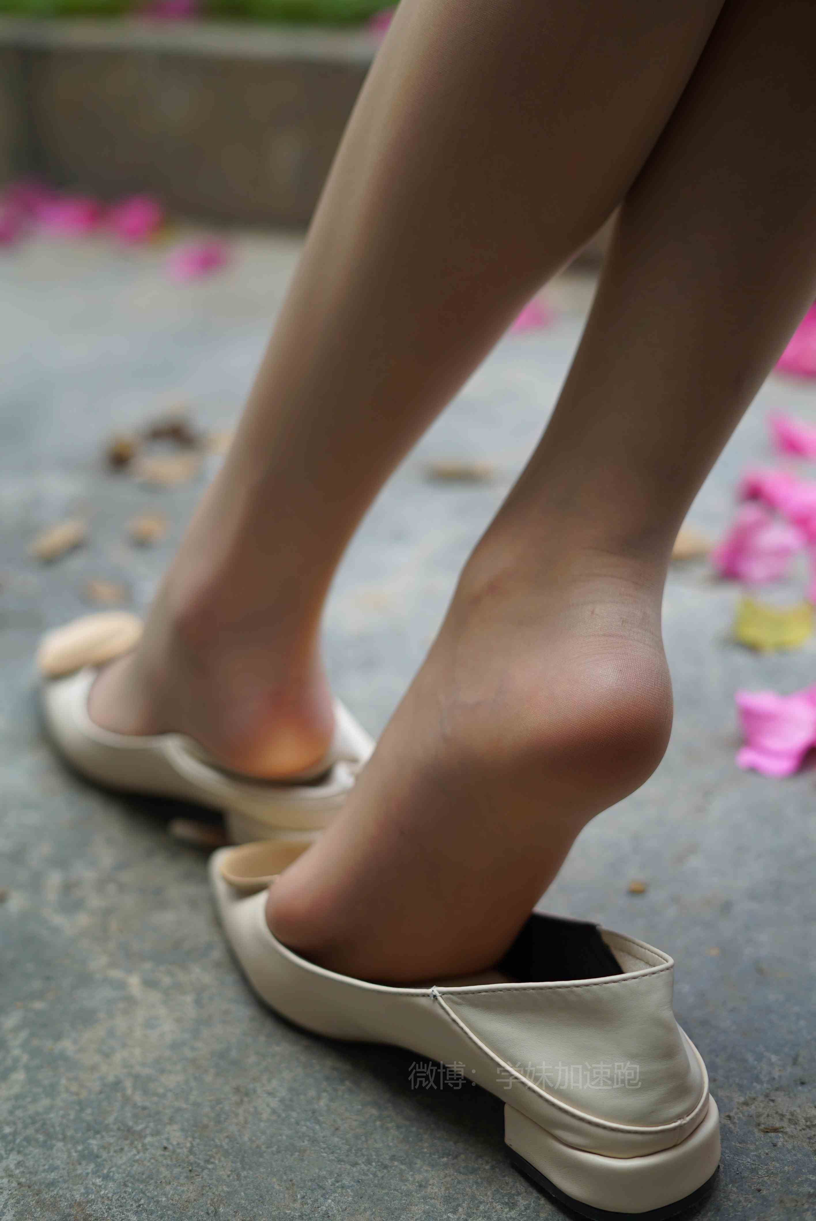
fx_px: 1698
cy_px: 610
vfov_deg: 39.6
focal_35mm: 50
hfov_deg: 27.0
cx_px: 408
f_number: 2.8
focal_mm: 50
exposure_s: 1/125
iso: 100
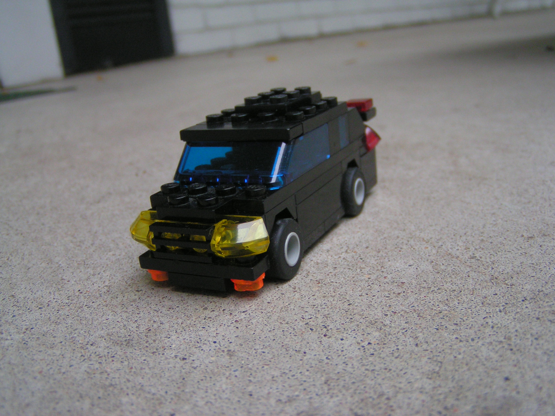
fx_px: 609
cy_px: 208
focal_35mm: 38
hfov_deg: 49.0
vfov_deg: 37.7
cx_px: 278
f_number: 2.8
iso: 125
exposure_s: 1/40
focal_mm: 5.8
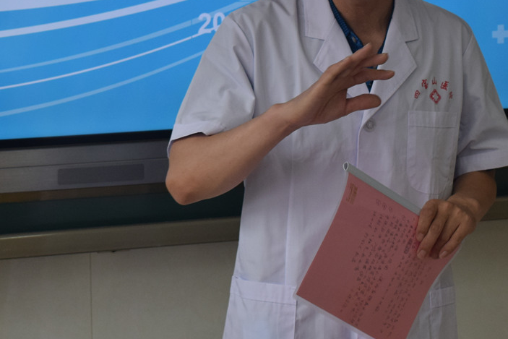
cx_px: 247
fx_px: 2485
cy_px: -7
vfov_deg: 7.8
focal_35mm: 176
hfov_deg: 11.7
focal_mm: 55
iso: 400
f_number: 5.6
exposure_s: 1/125
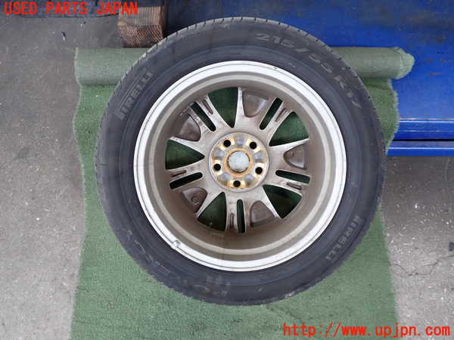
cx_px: 227
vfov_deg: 46.8
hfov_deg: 60.0
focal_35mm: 30
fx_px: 393
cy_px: 170
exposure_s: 1/80
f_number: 2.3
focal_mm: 5.4
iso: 200
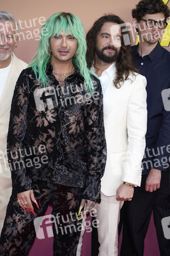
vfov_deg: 20.6
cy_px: 128
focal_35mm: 99
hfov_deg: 13.8
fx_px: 702
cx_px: 85
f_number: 5.6
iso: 320
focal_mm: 99
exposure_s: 1/160
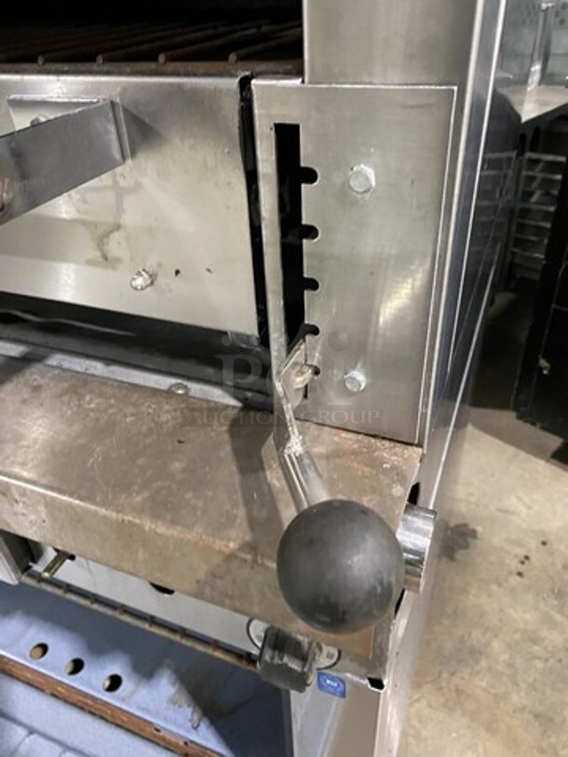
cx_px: 284
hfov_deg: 53.1
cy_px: 378
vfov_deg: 67.3
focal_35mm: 26
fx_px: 569
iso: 500
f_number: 1.8
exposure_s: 1/46
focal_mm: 4.25
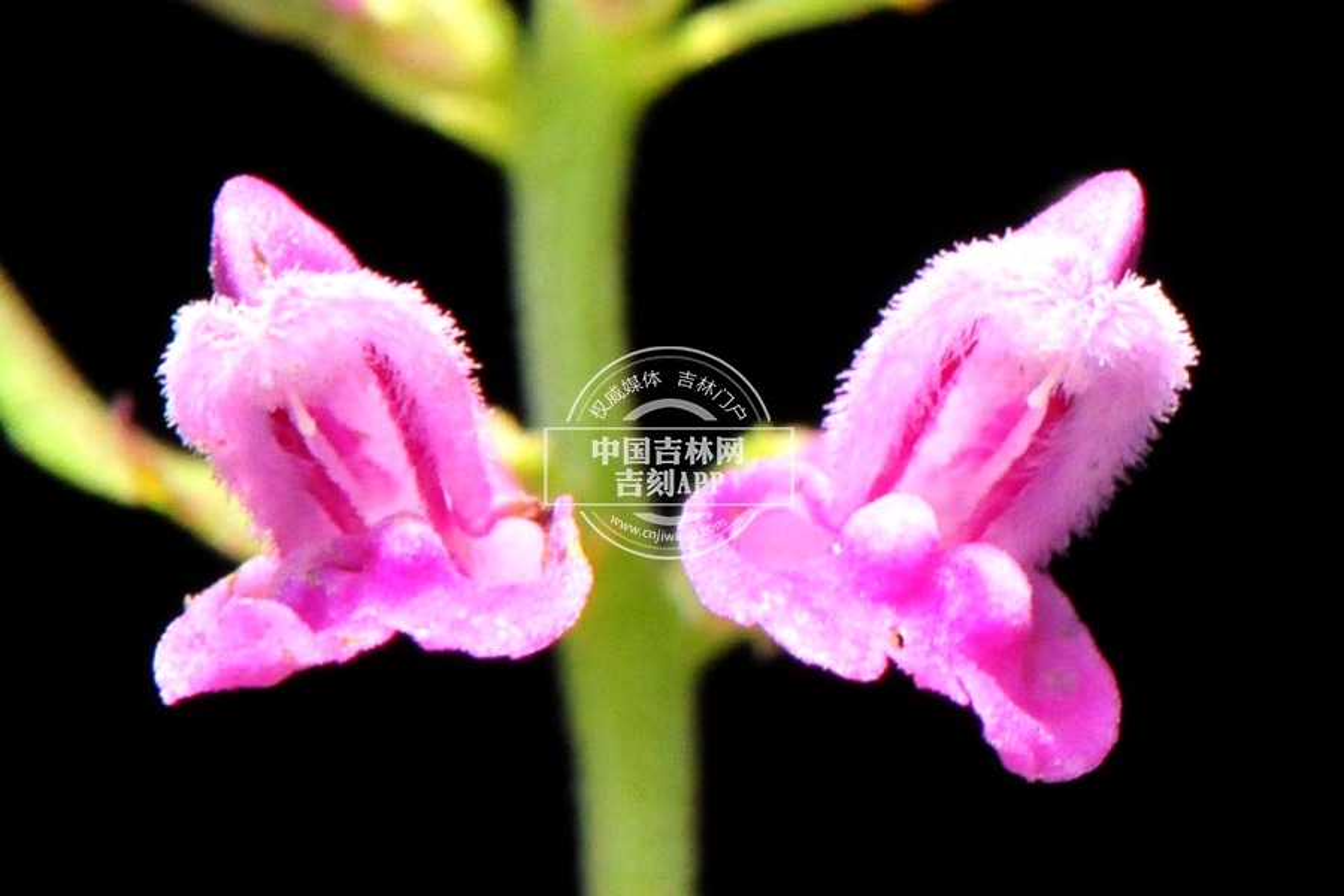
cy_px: 448
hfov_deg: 13.0
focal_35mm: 158
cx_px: 672
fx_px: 5880
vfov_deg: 8.7
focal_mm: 105
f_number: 20
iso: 1600
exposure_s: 1/160
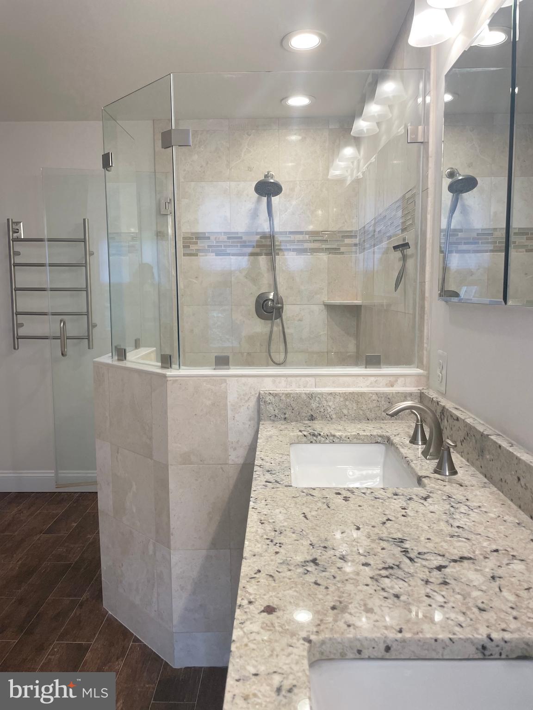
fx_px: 534
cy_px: 355
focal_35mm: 26
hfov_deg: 53.1
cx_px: 266
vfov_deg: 67.3
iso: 64
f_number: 1.6
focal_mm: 4.2
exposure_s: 1/120
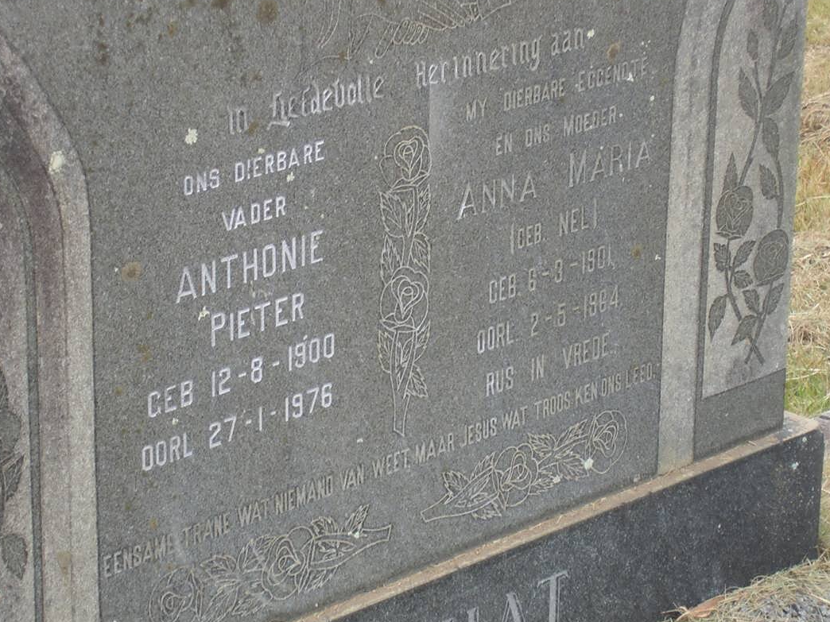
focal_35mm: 131
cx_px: 357
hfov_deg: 15.0
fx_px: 3141
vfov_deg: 11.3
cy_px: 321
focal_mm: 17.4
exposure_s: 1/80
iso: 100
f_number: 5
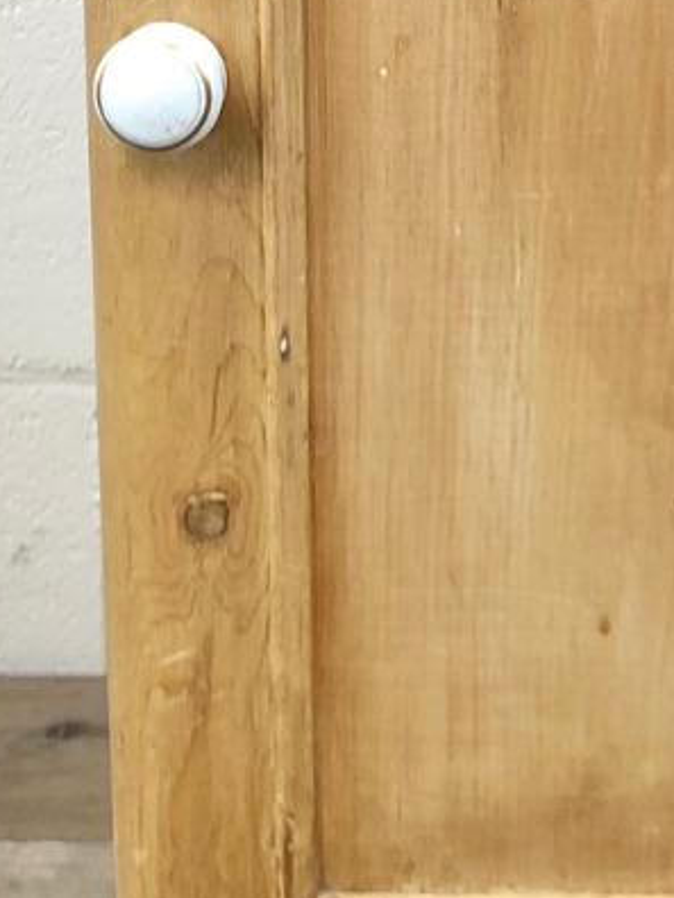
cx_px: 753
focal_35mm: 113
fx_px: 2934
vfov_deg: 16.8
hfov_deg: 12.9
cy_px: -141
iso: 32
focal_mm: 4
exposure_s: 1/50
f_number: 1.8
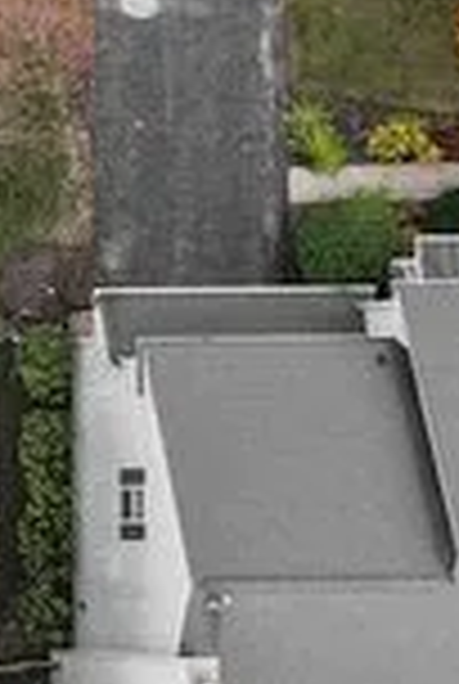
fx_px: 4455
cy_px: 612
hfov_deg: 5.2
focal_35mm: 234
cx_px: -1444
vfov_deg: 8.7
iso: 100
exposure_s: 1/200
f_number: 2.8
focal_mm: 8.4
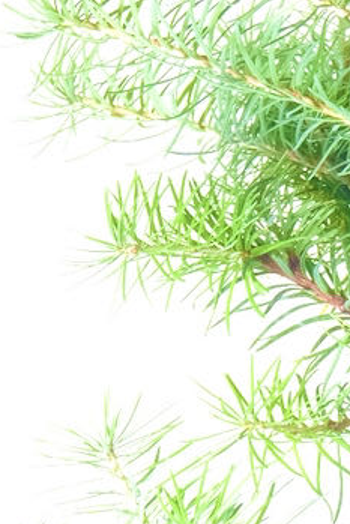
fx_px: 6570
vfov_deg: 4.5
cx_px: 598
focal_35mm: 451
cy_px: 829
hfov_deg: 3.0
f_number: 13
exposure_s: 1/13
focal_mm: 81.9
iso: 1600
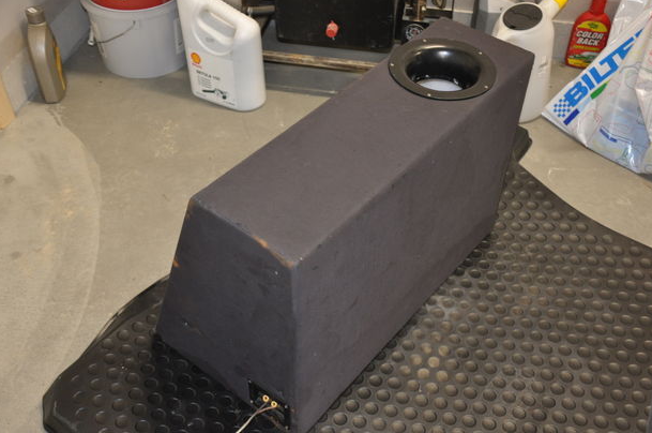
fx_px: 741
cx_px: 336
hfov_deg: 47.5
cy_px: 223
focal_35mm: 41
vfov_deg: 32.5
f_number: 4
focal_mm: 26
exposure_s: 1/30
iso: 800
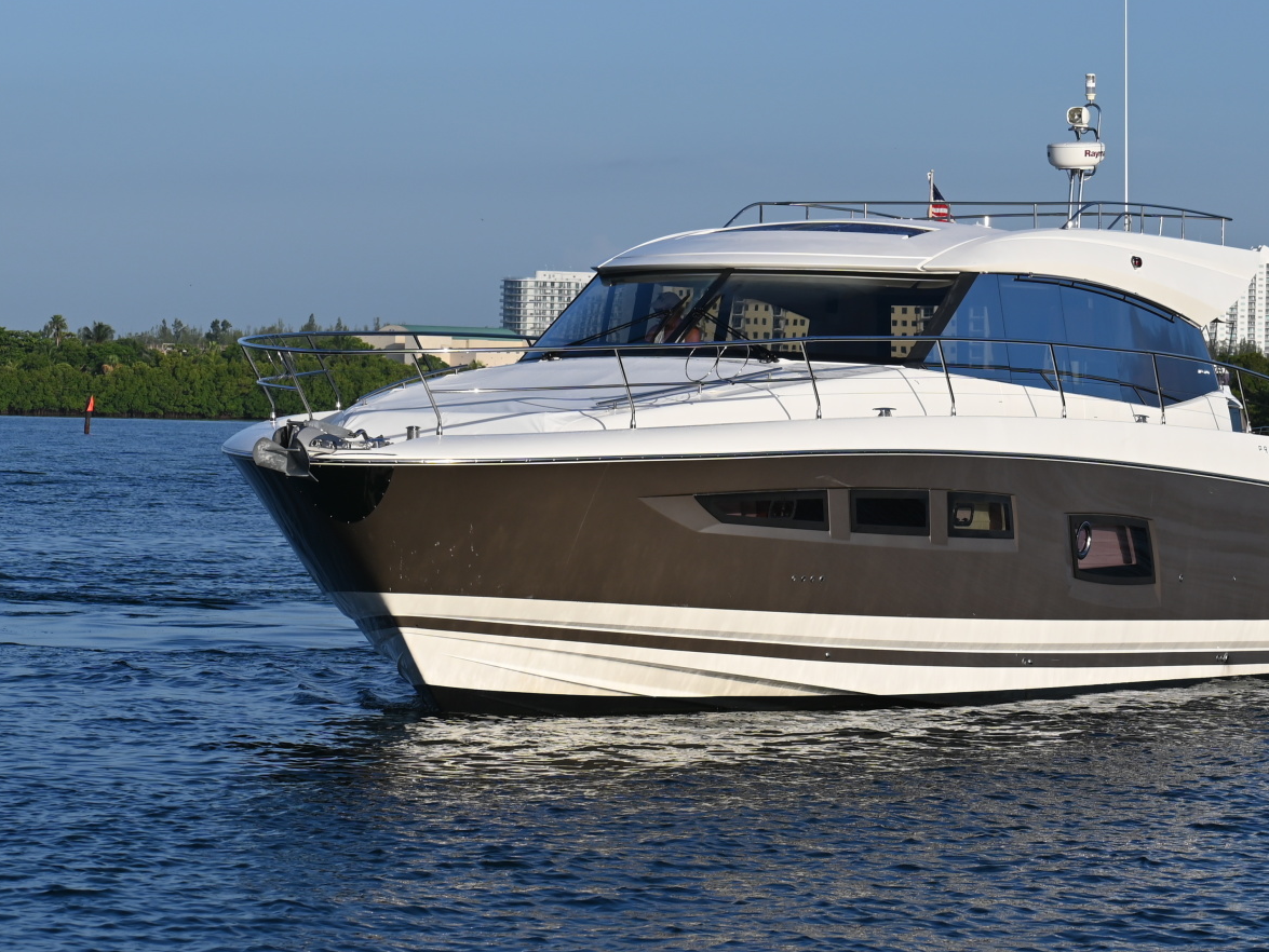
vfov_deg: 9.1
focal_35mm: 163
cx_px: 781
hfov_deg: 12.1
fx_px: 5977
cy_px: 499
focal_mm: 82
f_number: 8
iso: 100
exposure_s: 1/500
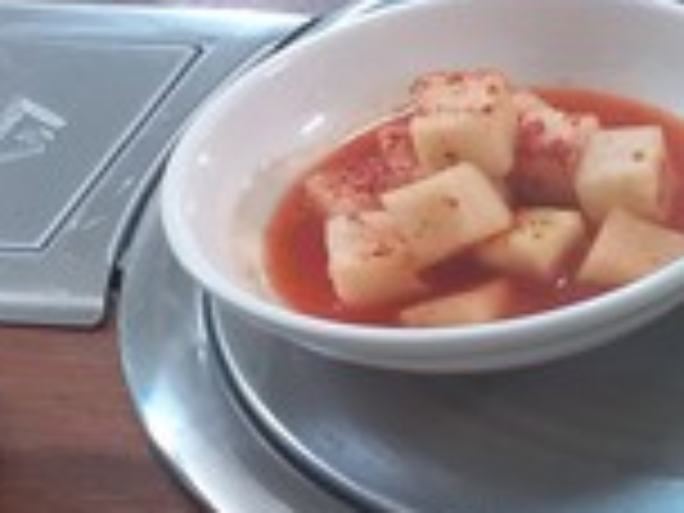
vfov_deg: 14.9
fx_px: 1956
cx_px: 1174
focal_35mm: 99
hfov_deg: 16.9
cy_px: 320
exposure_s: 1/33.3
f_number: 1.8
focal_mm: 4.6
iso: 250
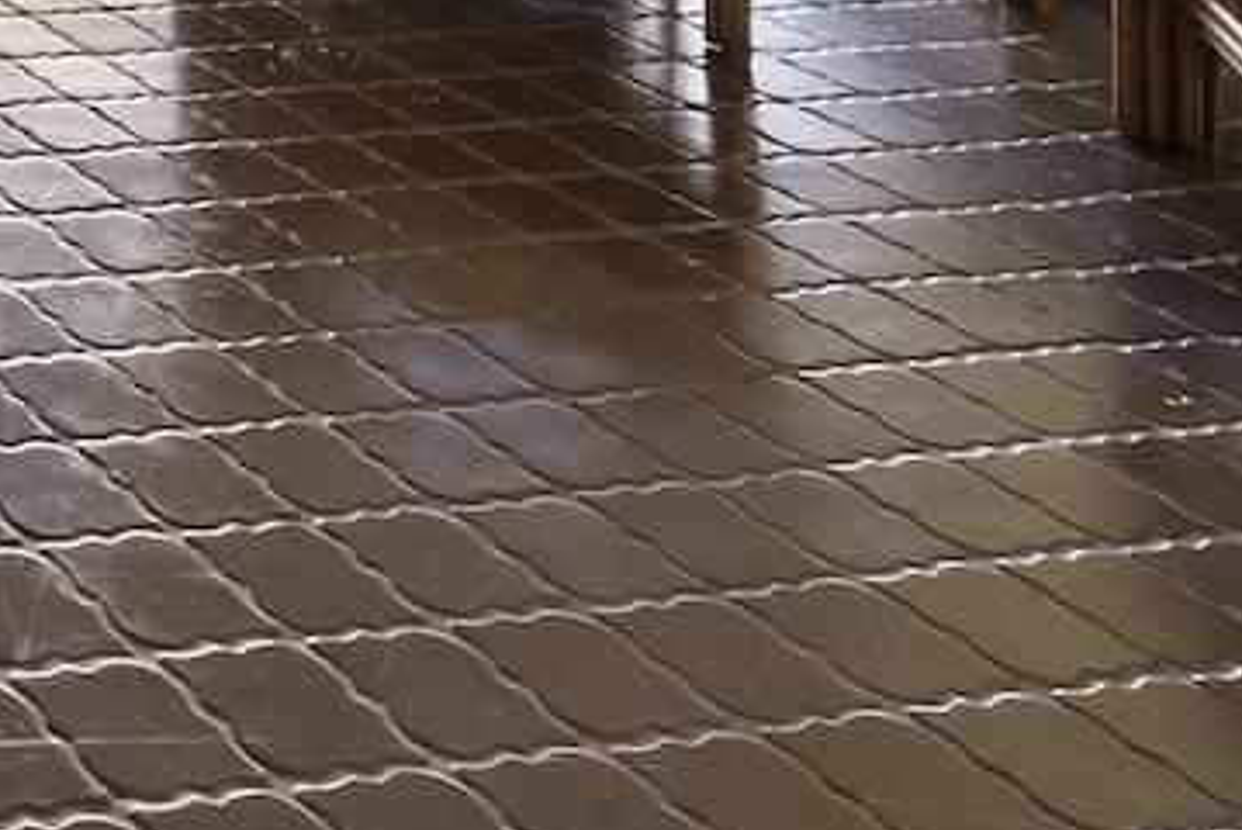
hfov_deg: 25.2
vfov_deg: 18.7
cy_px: -759
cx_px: -768
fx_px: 1761
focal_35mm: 51
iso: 125
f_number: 9
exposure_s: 1/2
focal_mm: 12
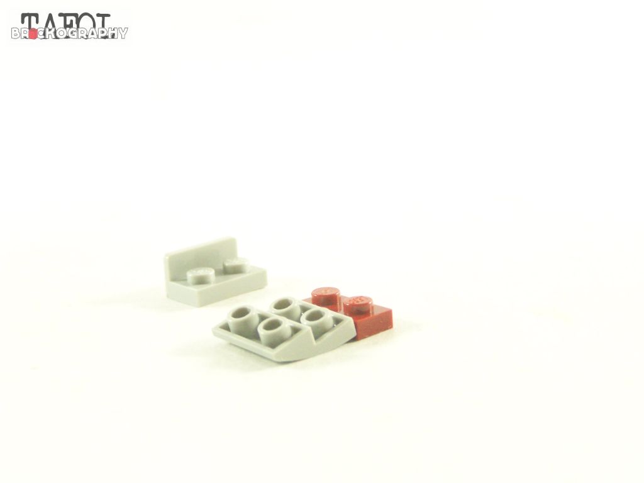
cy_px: 242
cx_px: 322
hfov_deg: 26.0
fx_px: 1395
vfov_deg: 19.6
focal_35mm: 75
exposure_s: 1/60
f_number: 3.2
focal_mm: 12.4
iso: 400
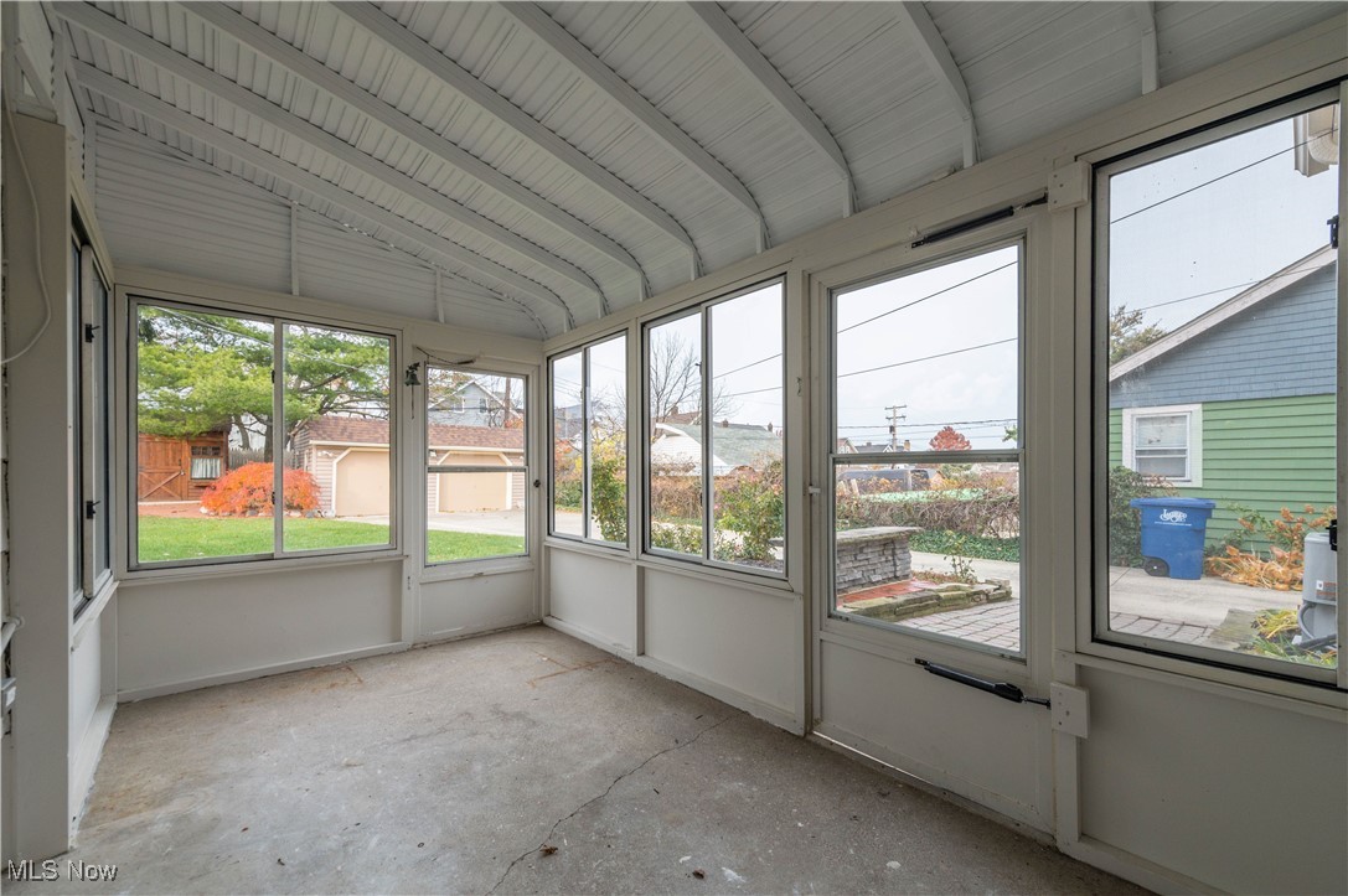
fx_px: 524
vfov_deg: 81.1
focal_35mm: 14
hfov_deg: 104.3
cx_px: 674
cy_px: 448
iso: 200
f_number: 9
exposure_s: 1/200
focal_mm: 14
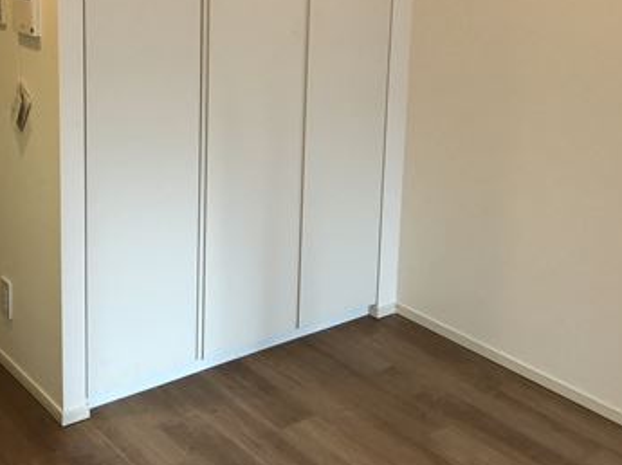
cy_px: 74
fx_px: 933
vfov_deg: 27.3
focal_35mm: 52
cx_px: 272
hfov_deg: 36.8
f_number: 1.8
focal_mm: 3.99
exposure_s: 1/33
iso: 40
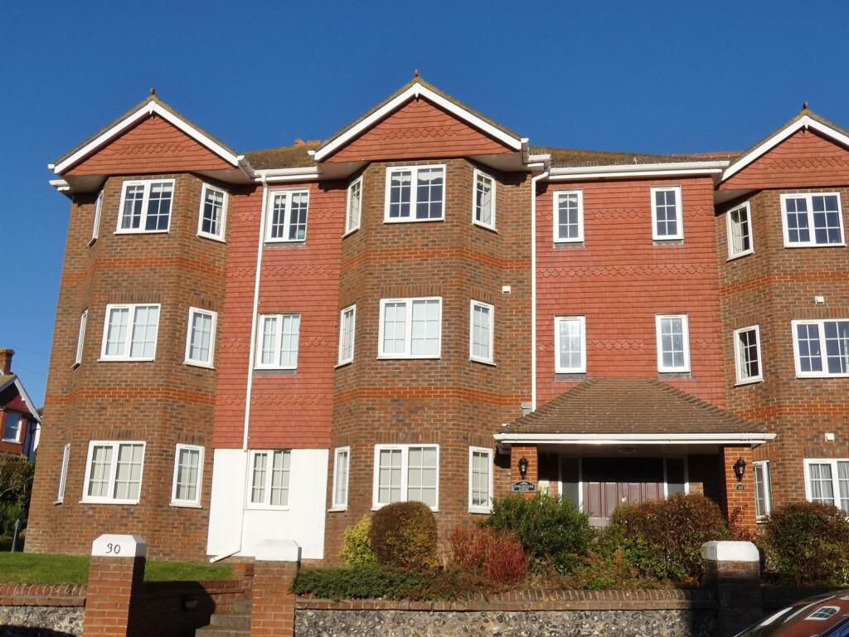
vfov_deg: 56.8
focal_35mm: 24
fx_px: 589
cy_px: 318
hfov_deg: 71.6
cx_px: 424
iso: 80
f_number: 4.5
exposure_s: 1/1000
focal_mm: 4.3
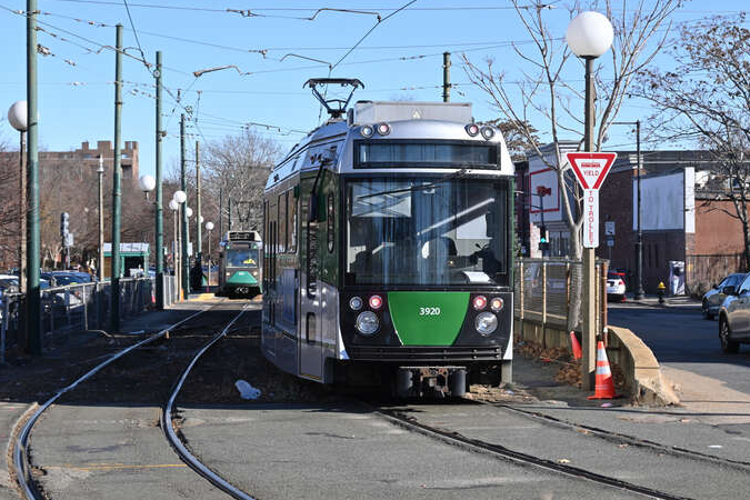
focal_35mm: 84
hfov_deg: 24.3
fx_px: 1741
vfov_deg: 16.3
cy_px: 253
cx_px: 363
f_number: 8
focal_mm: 47
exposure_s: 1/250
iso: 100
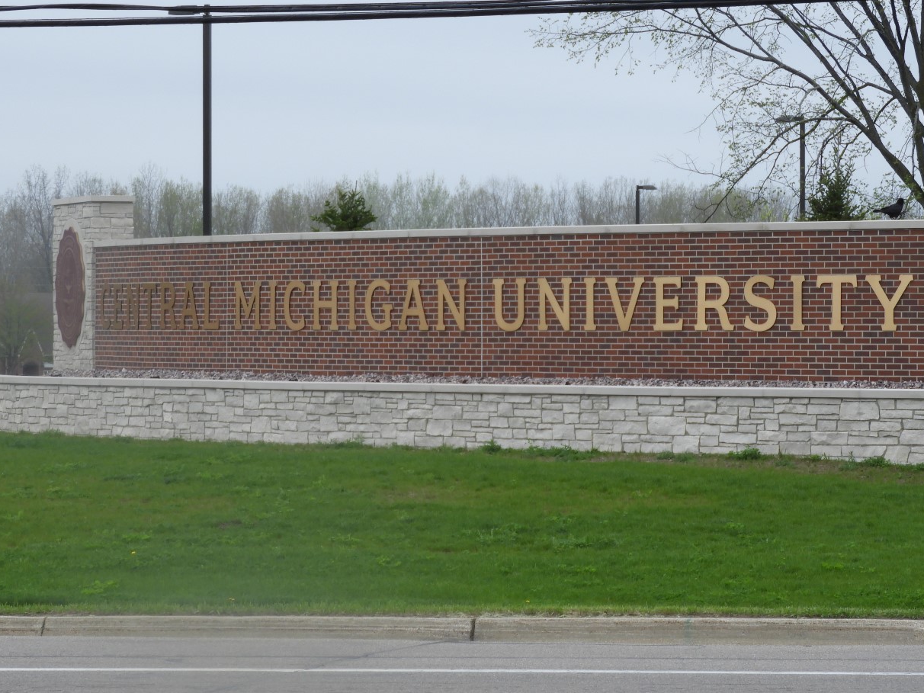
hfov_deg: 9.8
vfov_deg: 7.4
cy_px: 300
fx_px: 5392
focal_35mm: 202
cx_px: 493
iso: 100
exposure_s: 1/250
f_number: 5.2
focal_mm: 30.5
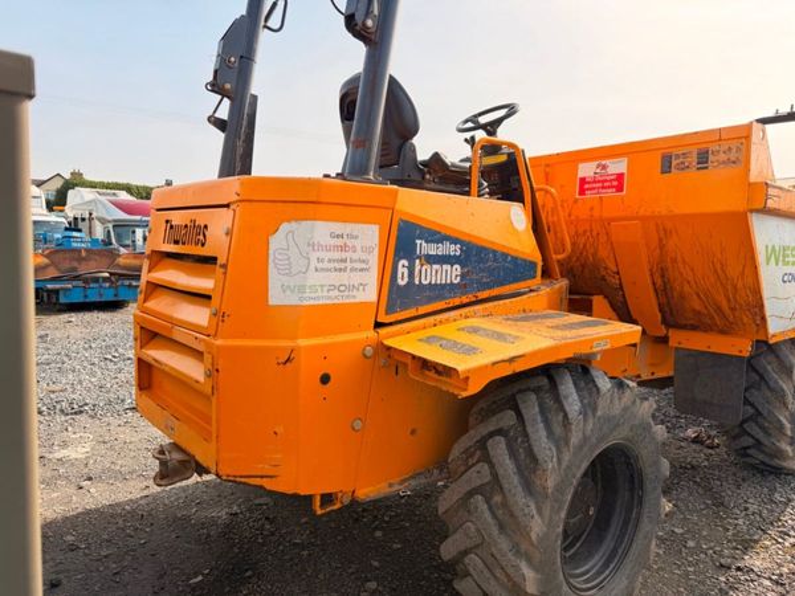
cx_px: 398
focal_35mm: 24
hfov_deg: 71.6
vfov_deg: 56.8
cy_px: 298
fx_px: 551
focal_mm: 6.76
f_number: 1.78
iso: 80
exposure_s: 1/1855
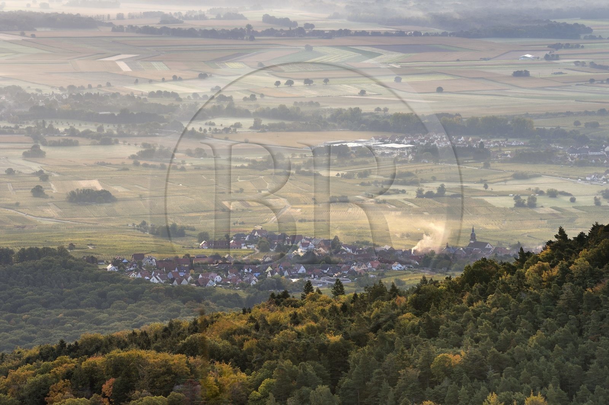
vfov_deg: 6.9
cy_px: 202
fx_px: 3381
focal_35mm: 200
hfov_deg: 10.3
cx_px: 304
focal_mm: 200
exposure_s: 1/160
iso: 200
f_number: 6.3
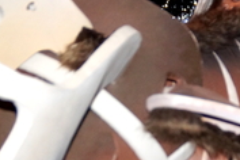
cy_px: 146
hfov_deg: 10.1
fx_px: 1353
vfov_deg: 6.8
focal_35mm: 203
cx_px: 205
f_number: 4.5
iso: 800
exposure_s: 1/60
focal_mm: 40
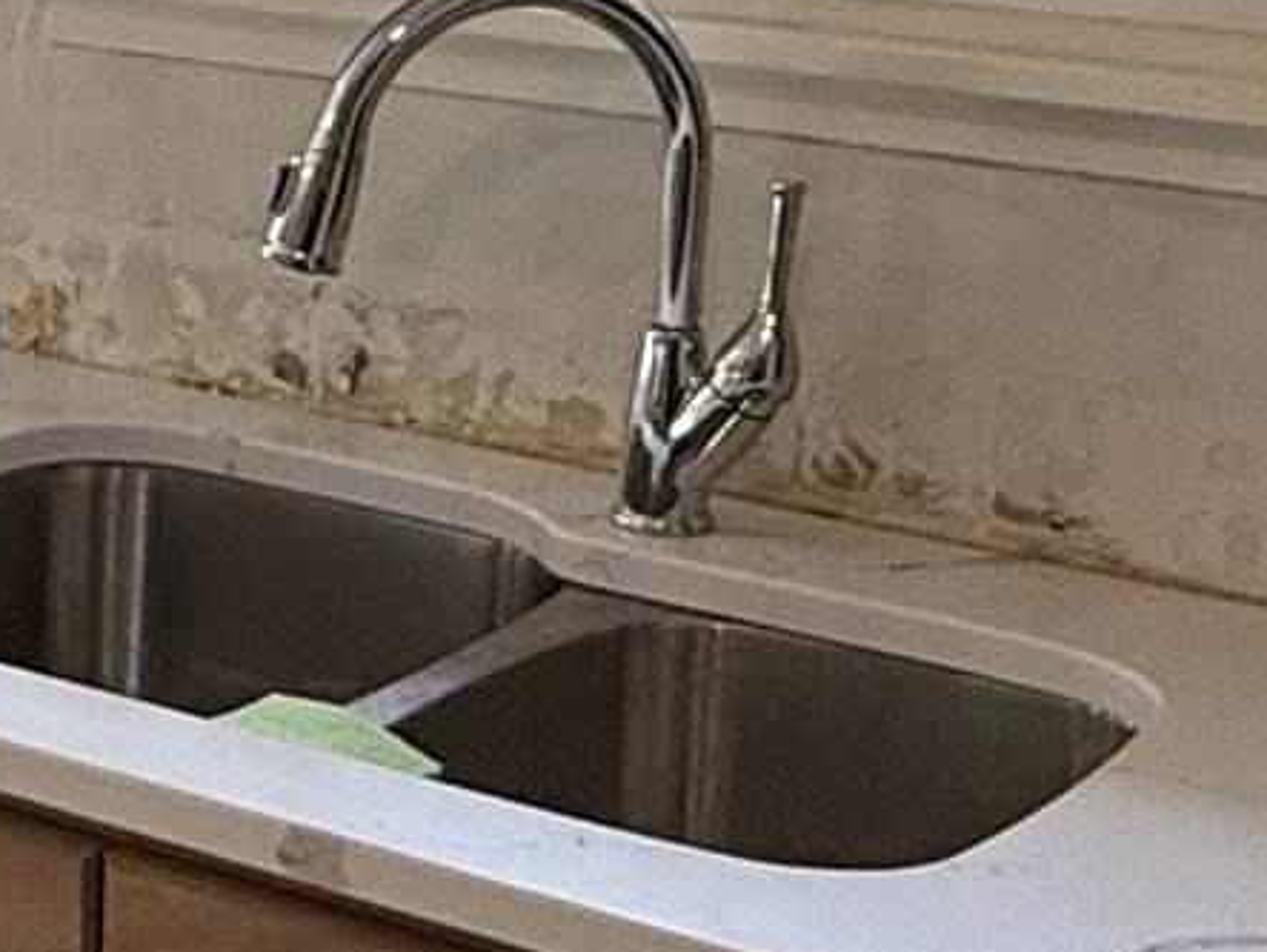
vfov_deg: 15.2
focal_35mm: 97
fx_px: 3553
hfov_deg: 18.5
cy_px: 240
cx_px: -492
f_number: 2.2
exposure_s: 1/120
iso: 80
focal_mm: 2.22
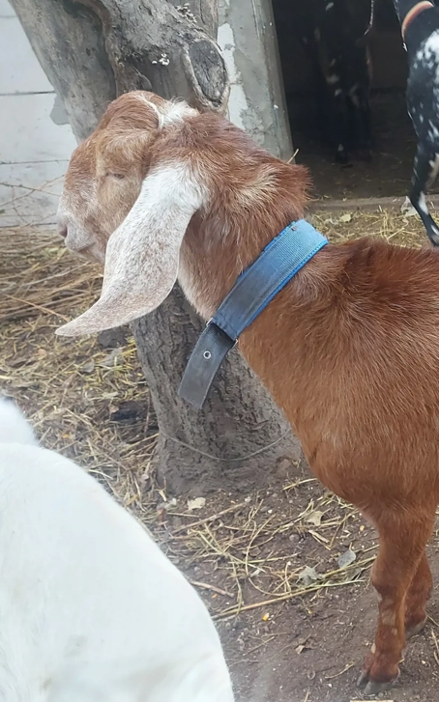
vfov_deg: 55.3
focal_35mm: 35
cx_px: 454
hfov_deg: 32.8
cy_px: 343
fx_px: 670
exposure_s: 1/50
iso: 250
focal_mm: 5.23
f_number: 1.8
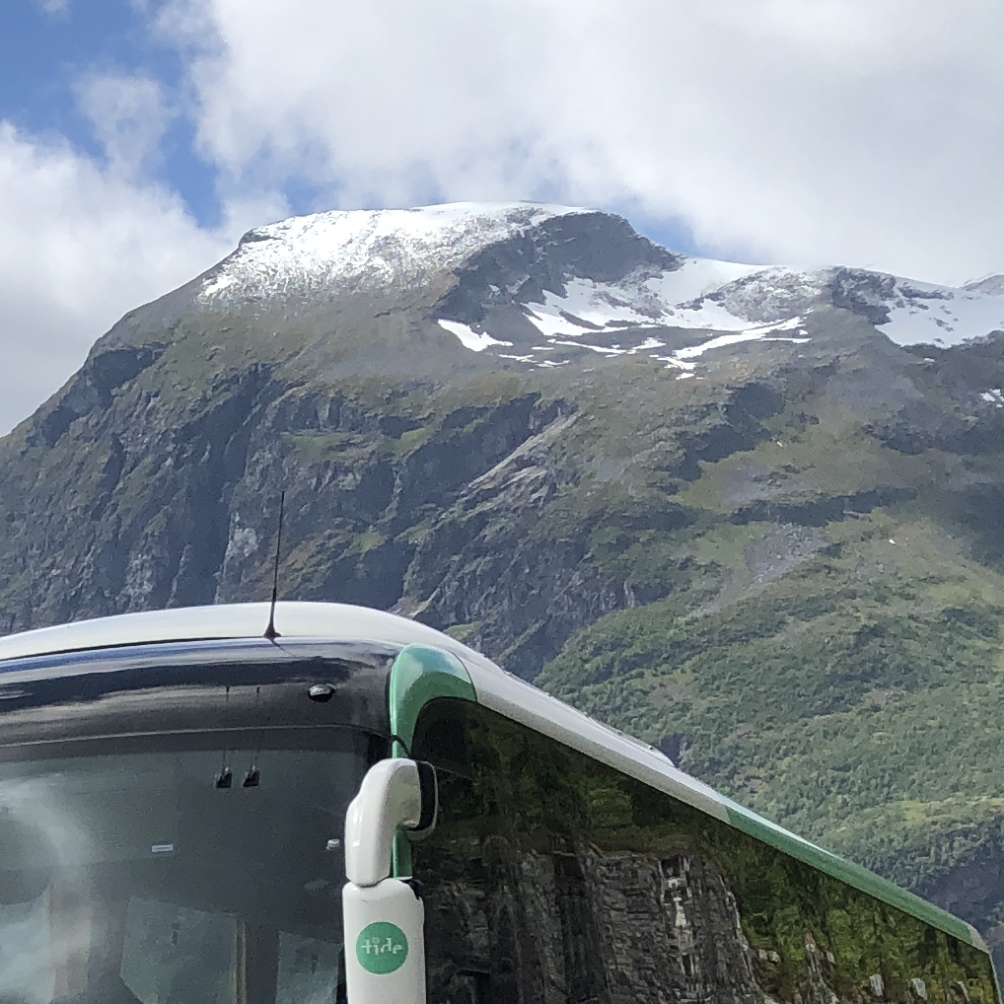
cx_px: -455
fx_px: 3216
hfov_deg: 16.4
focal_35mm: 98
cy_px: 1133
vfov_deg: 17.1
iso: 20
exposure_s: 1/2667
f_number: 1.8
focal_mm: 4
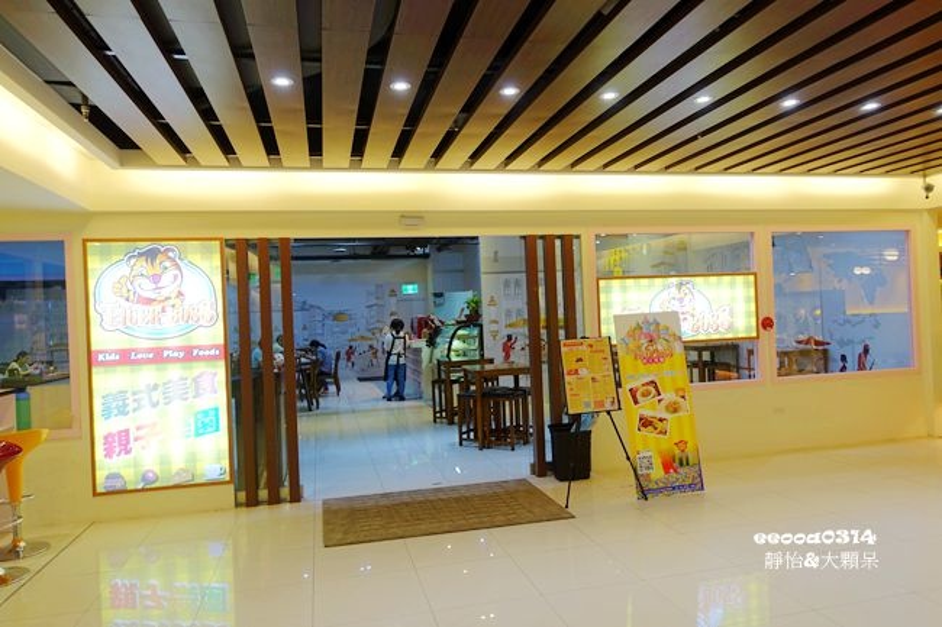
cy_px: 314
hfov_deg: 73.8
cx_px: 471
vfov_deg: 53.1
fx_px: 628
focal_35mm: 24
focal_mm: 8.8
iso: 125
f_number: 2.8
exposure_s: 1/50
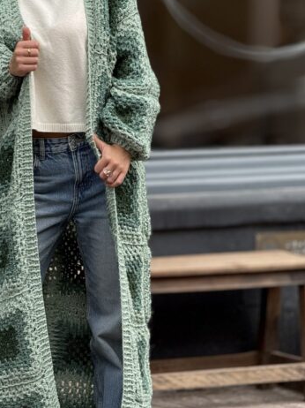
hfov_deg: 7.1
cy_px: 184
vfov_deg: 9.5
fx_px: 2446
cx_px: 108
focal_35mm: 208
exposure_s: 1/358
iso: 64
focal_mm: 15.66
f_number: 2.8
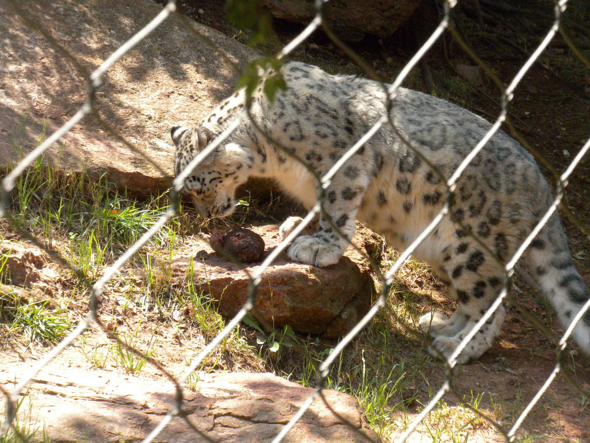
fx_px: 2028
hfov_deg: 16.6
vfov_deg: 12.5
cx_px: 295
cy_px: 222
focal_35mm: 119
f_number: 5.1
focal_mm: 21
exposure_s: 1/500
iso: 374
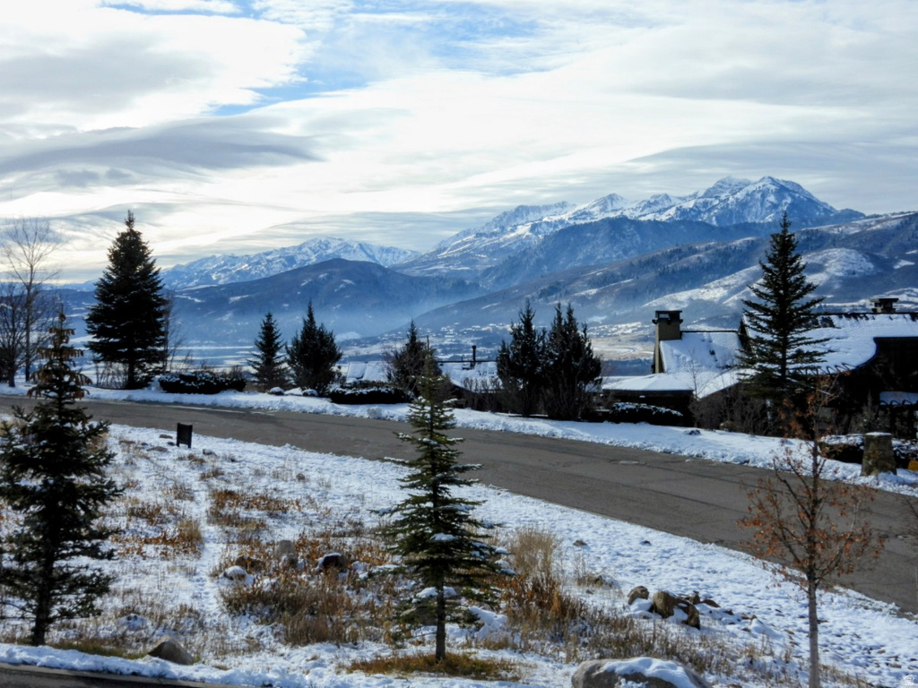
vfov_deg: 26.6
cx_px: 459
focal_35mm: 55
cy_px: 344
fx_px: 1459
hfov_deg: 34.9
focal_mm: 9.8
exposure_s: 1/2000
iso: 100
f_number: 4
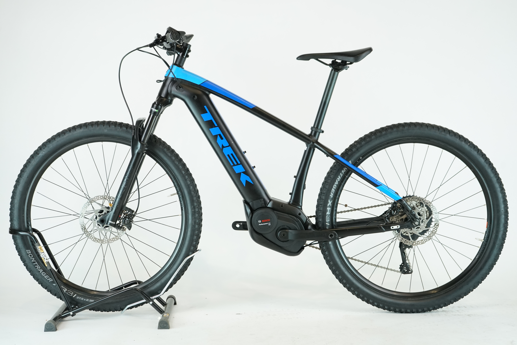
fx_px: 919
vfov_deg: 21.2
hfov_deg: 31.4
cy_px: 172
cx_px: 258
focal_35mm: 64
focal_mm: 64
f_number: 5.6
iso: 1600
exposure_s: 1/200
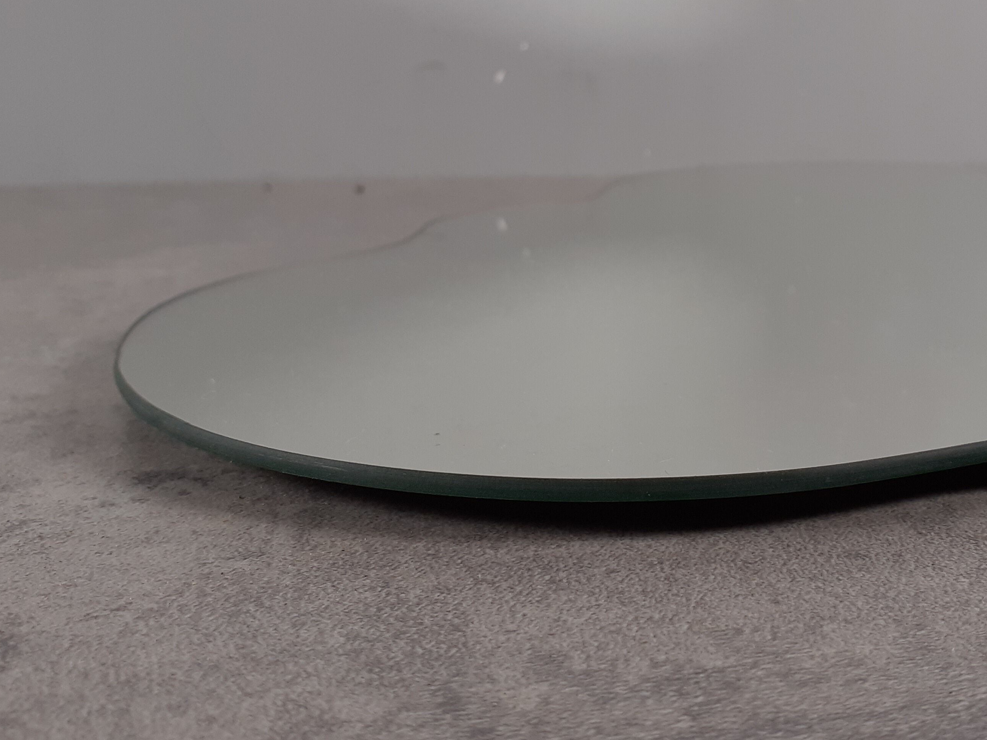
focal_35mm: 43
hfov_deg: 43.1
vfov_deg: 33.1
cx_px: 671
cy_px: 215
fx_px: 1226
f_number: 1.9
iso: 50
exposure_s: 1/100
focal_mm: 3.6
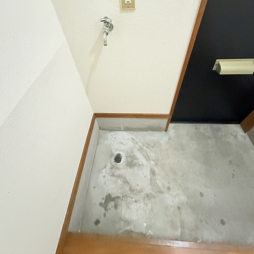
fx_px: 141
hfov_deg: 84.0
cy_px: 93
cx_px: 127
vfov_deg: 82.2
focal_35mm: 17
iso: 1000
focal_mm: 2.22
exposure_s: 1/50
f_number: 2.2
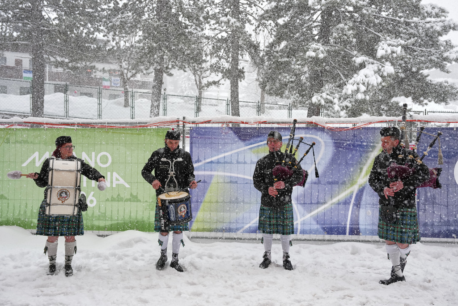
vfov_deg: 38.9
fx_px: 433
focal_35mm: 34
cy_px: 153
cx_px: 229
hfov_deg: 55.8
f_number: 4
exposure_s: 1/400
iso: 640
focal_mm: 34
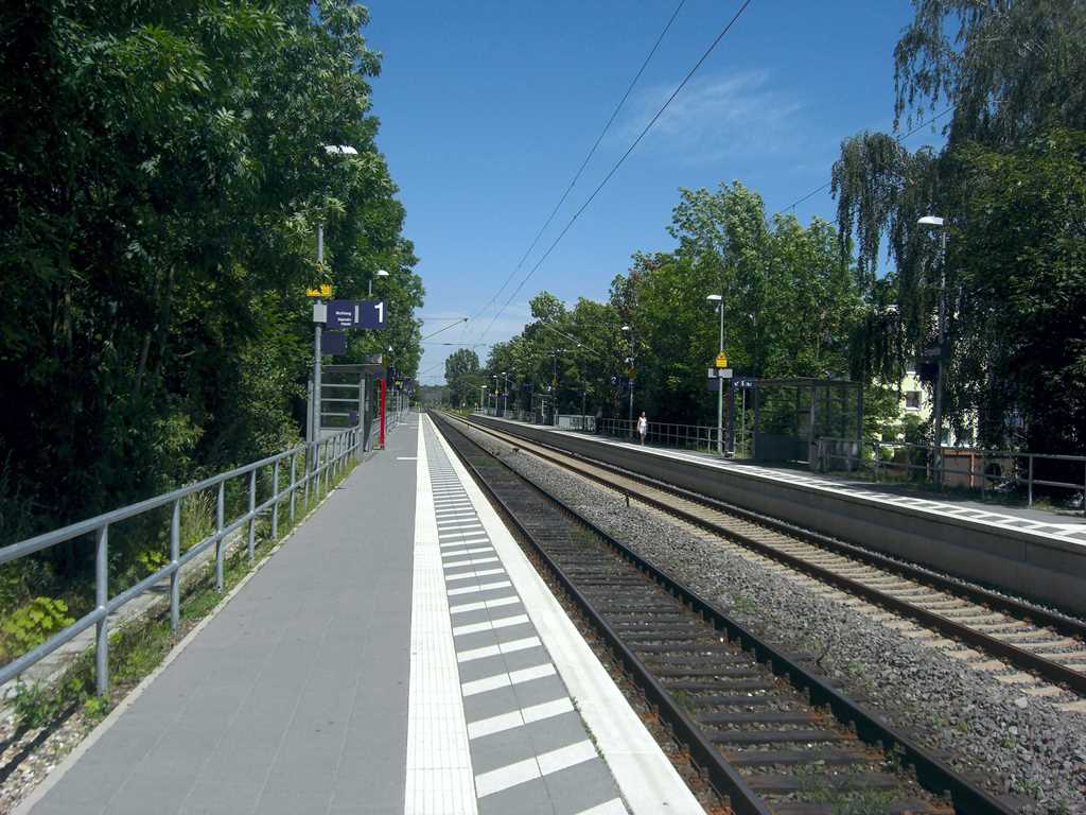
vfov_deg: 37.7
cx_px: 543
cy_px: 408
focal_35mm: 38
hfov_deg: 49.0
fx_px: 1192
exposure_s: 1/200
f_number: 8
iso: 80
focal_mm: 7.9
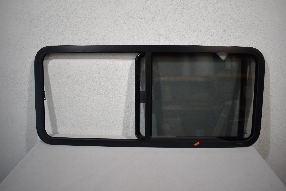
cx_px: 143
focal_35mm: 27
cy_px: 96
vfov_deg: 47.9
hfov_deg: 67.4
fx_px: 214
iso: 560
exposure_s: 1/250
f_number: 3.5
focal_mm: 18
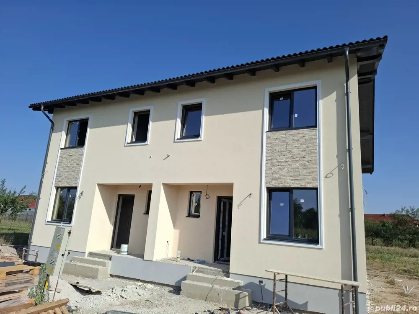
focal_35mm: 23
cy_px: 157
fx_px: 278
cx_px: 210
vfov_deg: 58.9
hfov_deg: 73.9
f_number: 1.8
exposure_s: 1/2326
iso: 50
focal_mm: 5.54
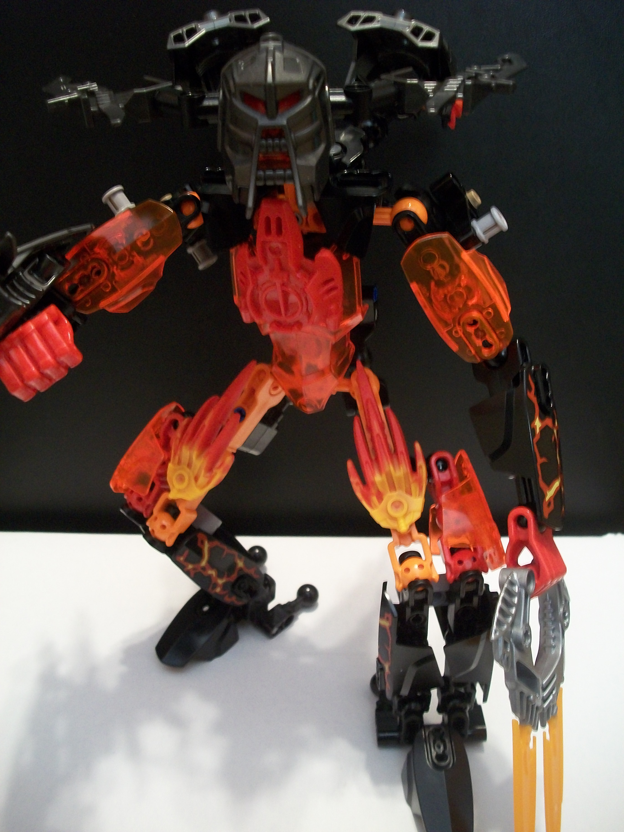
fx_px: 769
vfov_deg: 56.8
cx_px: 312
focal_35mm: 32
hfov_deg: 44.2
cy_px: 416
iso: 220
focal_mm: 5.7
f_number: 2.9
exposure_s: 1/8
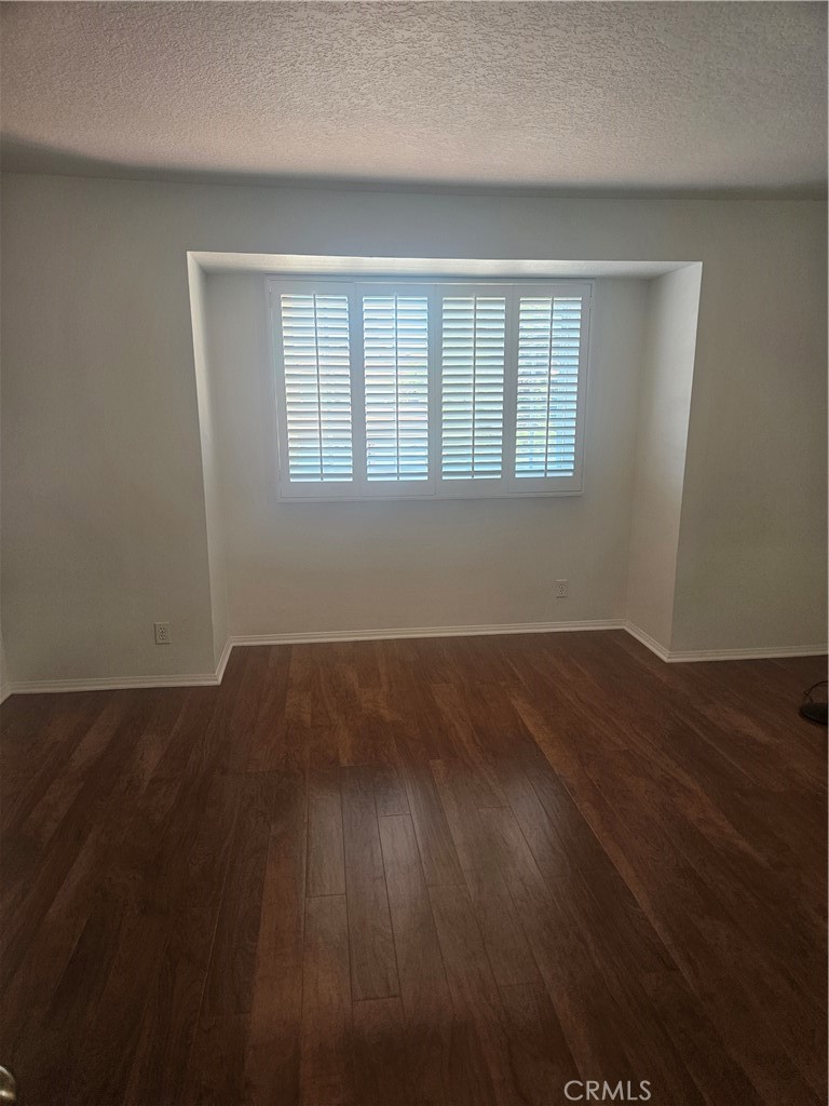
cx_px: 414
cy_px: 553
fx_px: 734
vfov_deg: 73.9
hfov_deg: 58.9
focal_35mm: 23
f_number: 1.8
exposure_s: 1/120
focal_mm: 5.4
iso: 250
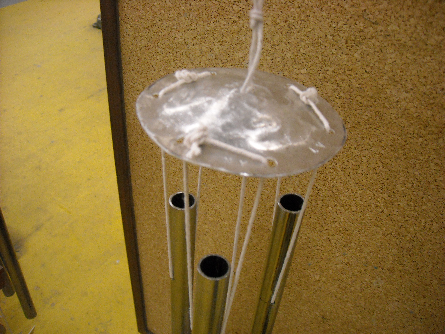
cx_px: 222
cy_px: 167
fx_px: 450
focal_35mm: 35
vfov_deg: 40.7
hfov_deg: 52.6
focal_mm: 5.7
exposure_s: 1/30
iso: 400
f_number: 2.8
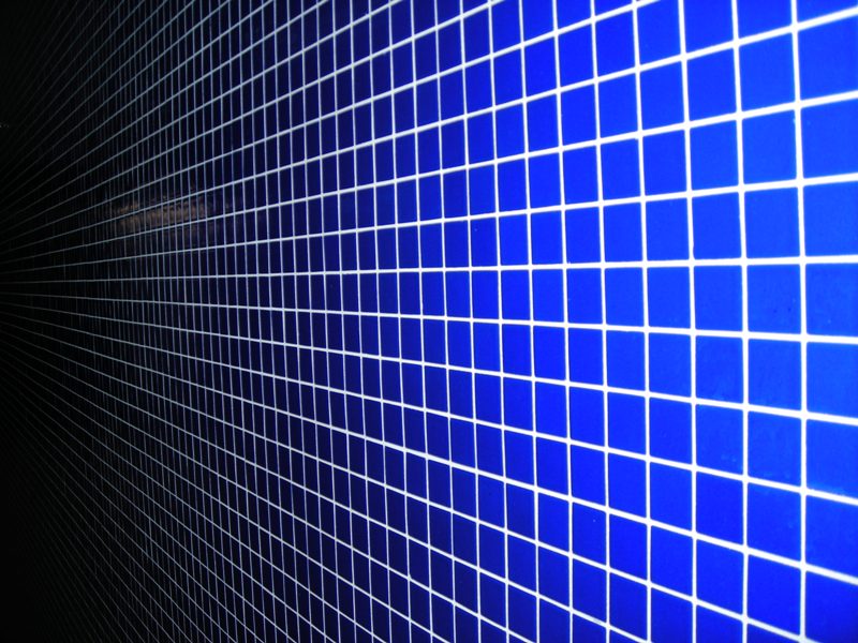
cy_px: 322
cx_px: 429
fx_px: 942
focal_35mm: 38
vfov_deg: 37.7
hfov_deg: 49.0
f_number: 3.2
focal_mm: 6.3
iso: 50
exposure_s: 1/60
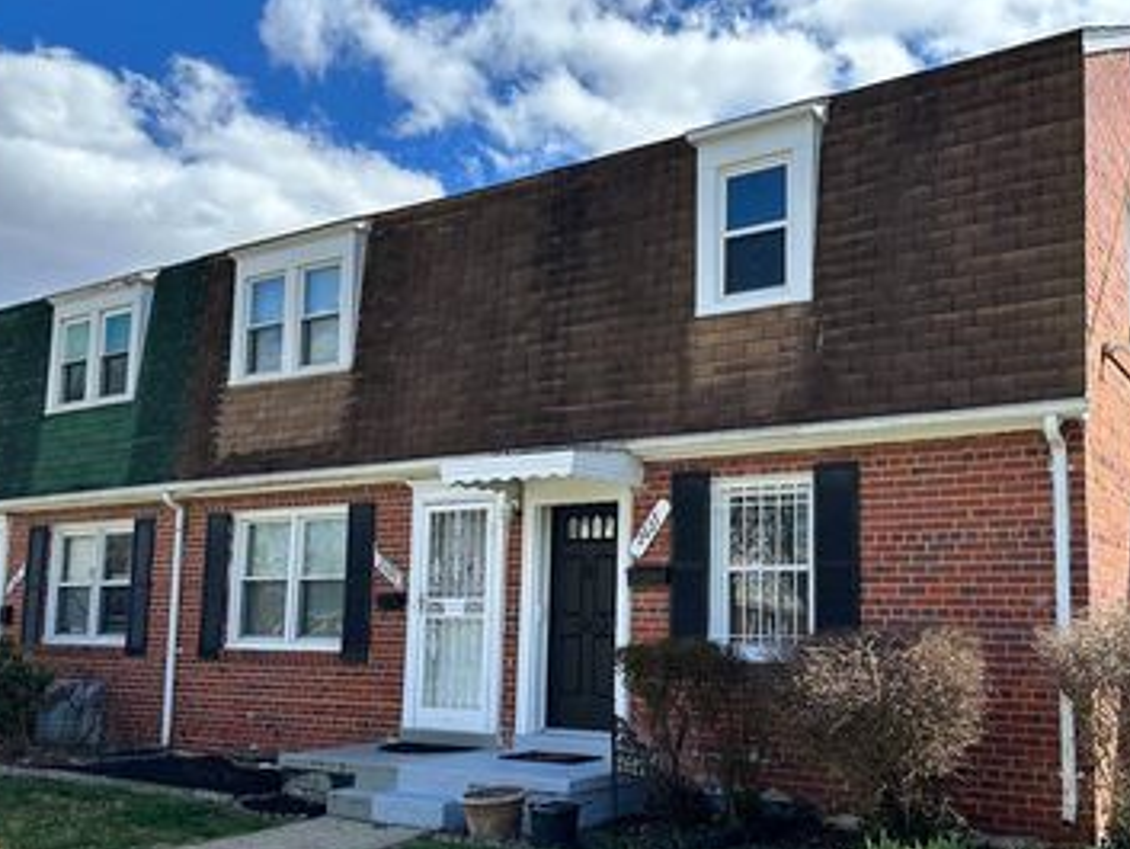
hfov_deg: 53.7
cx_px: 650
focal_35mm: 34
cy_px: 492
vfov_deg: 41.7
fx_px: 1110
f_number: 1.78
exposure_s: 1/2660
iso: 80
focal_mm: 6.86
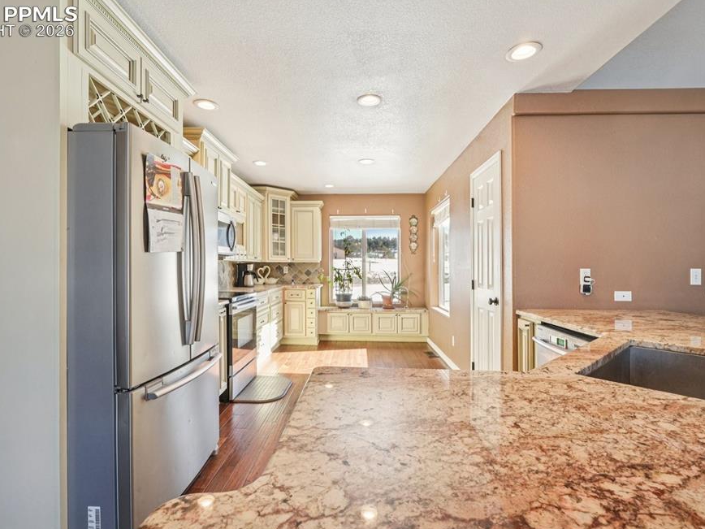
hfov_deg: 90.9
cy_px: 269
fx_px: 346
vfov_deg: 74.7
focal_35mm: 17
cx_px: 331
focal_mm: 10
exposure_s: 1/20
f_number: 8
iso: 800
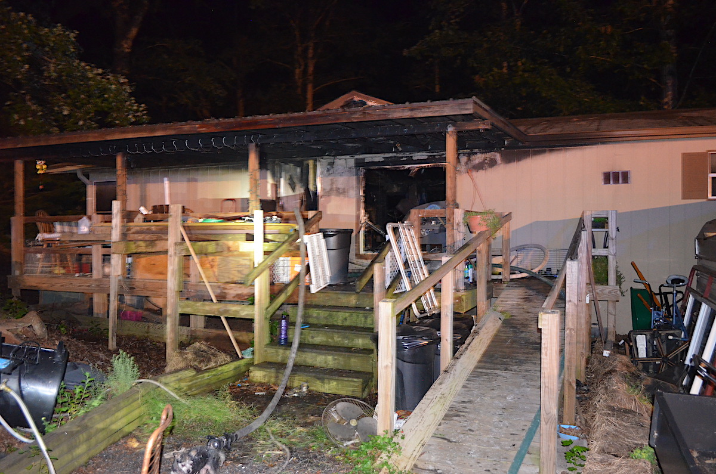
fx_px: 595
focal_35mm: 30
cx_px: 358
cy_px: 237
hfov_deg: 62.0
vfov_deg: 43.4
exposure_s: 1/8
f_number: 3.8
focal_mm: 20
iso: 3200
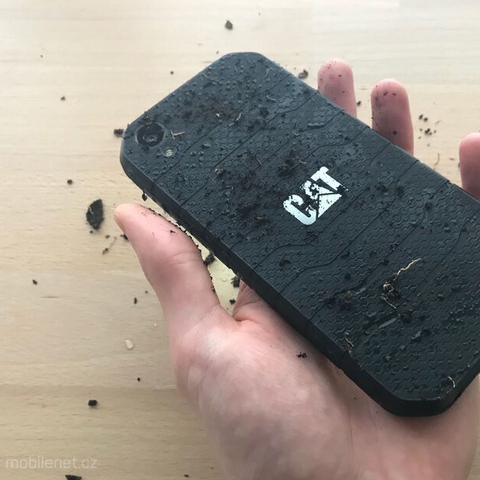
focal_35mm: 34
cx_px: 289
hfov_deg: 48.1
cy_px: 239
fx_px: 533
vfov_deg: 48.5
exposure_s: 1/17
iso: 64
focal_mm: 3.99
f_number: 1.8
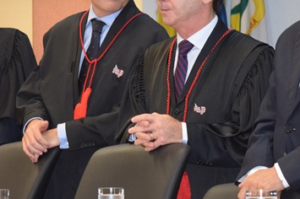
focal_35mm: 186
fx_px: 1550
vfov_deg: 7.4
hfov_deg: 11.1
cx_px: 123
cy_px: 71
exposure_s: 1/60
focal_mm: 55
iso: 2000
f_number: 5.6
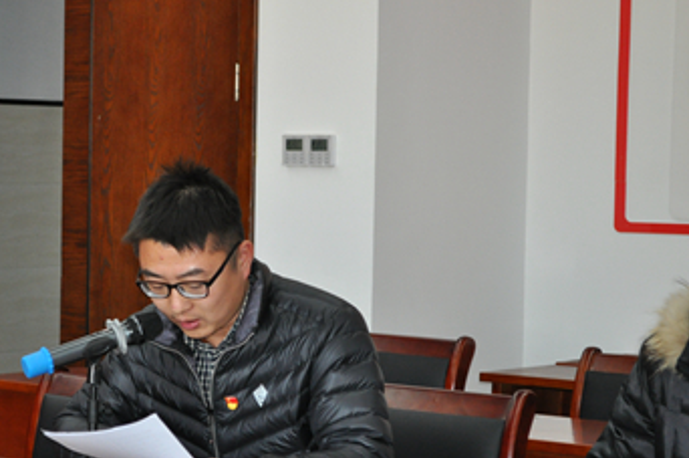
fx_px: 2307
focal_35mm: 121
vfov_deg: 11.3
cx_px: 195
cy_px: 280
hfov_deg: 16.9
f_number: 5.6
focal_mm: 55
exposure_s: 1/60
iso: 800
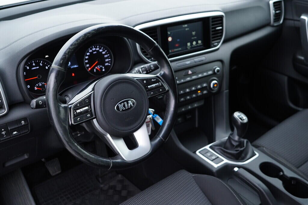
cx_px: 154
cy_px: 102
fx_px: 308
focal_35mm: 36
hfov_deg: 53.1
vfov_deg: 36.9
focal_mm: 24
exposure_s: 1/40
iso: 250
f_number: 2.8
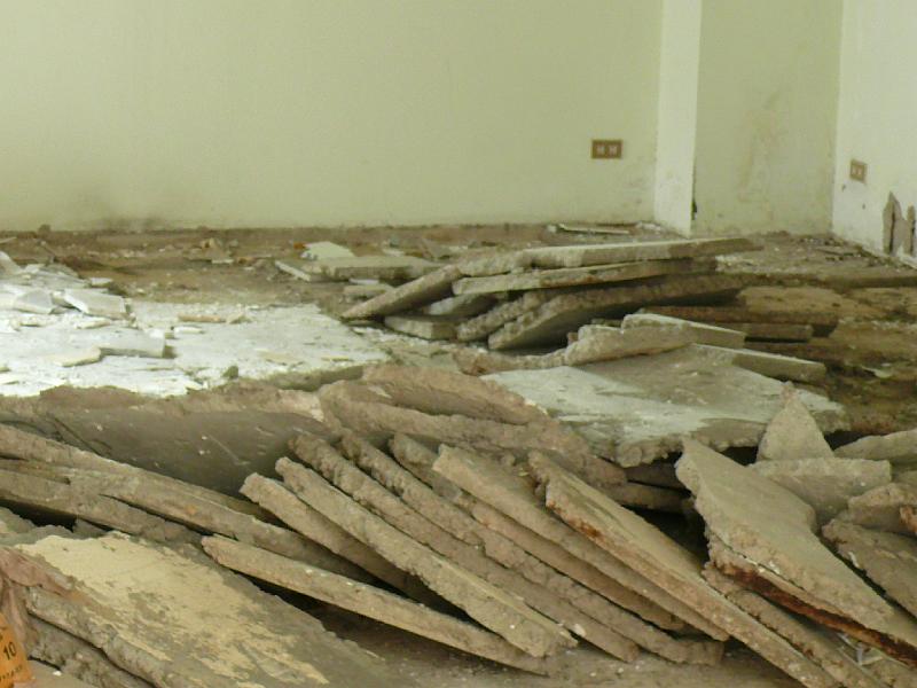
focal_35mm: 108
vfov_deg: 13.7
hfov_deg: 18.2
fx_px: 2861
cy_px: 344
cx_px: 458
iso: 200
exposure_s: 1/15
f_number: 3.2
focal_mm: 13.8
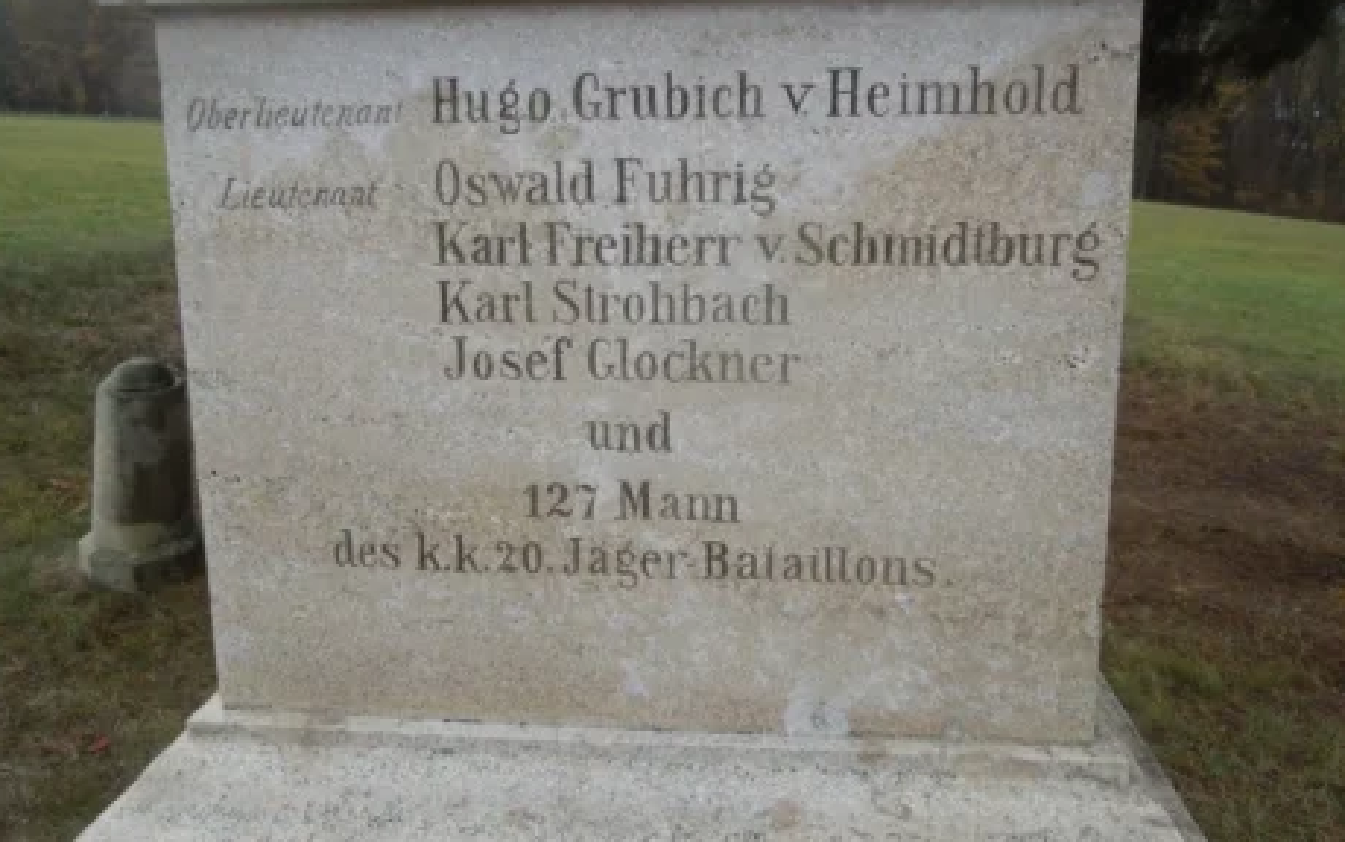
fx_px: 990
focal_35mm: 27
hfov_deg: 68.4
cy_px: 357
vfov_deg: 45.9
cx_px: 668
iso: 400
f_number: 3.3
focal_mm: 4.5
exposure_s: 1/800
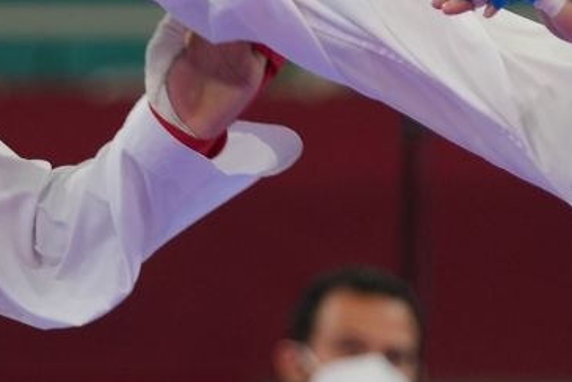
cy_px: 100
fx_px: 13786
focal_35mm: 867
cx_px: 313
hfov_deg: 2.4
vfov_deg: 1.6
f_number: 2.8
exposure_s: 1/1000
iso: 500
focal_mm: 176
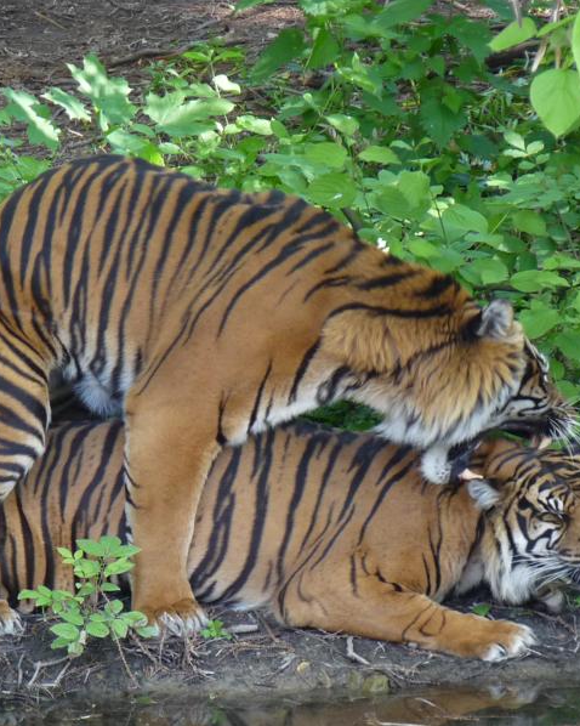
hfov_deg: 3.6
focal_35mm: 435
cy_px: 363
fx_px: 9339
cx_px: 227
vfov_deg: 4.4
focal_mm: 41.9
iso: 160
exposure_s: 1/60
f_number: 3.7
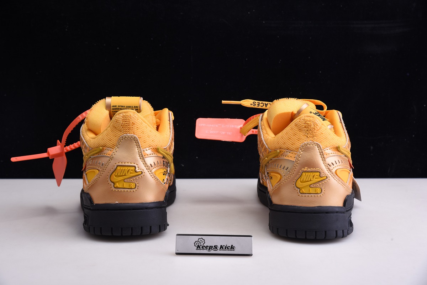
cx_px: 214
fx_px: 925
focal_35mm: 78
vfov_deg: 17.5
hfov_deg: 26.0
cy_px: 142
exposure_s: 1/160
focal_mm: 78
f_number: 11
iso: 100
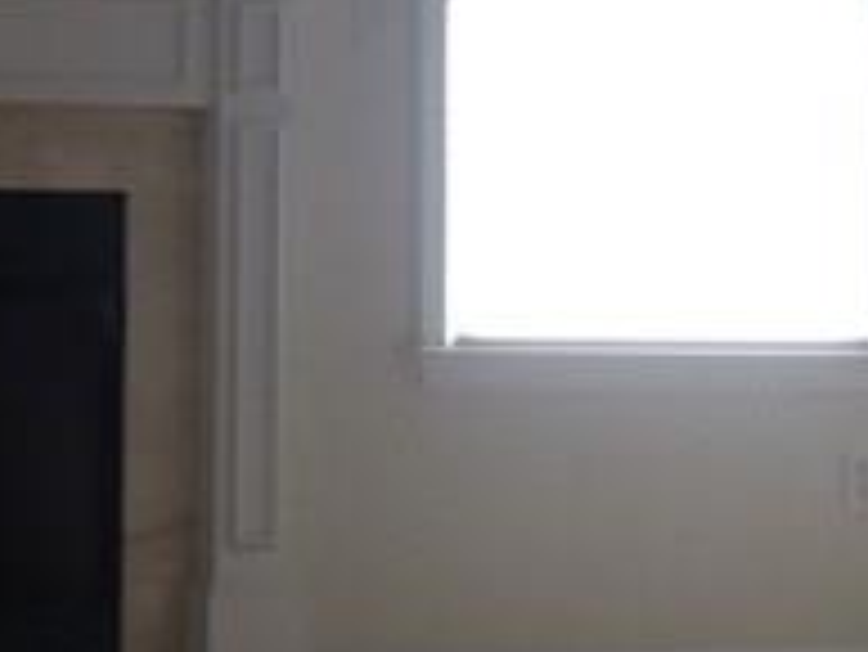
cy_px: -337
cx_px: -45
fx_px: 3864
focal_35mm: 154
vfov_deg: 9.4
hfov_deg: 12.6
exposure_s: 1/120
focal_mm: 4.15
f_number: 2.2
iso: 40
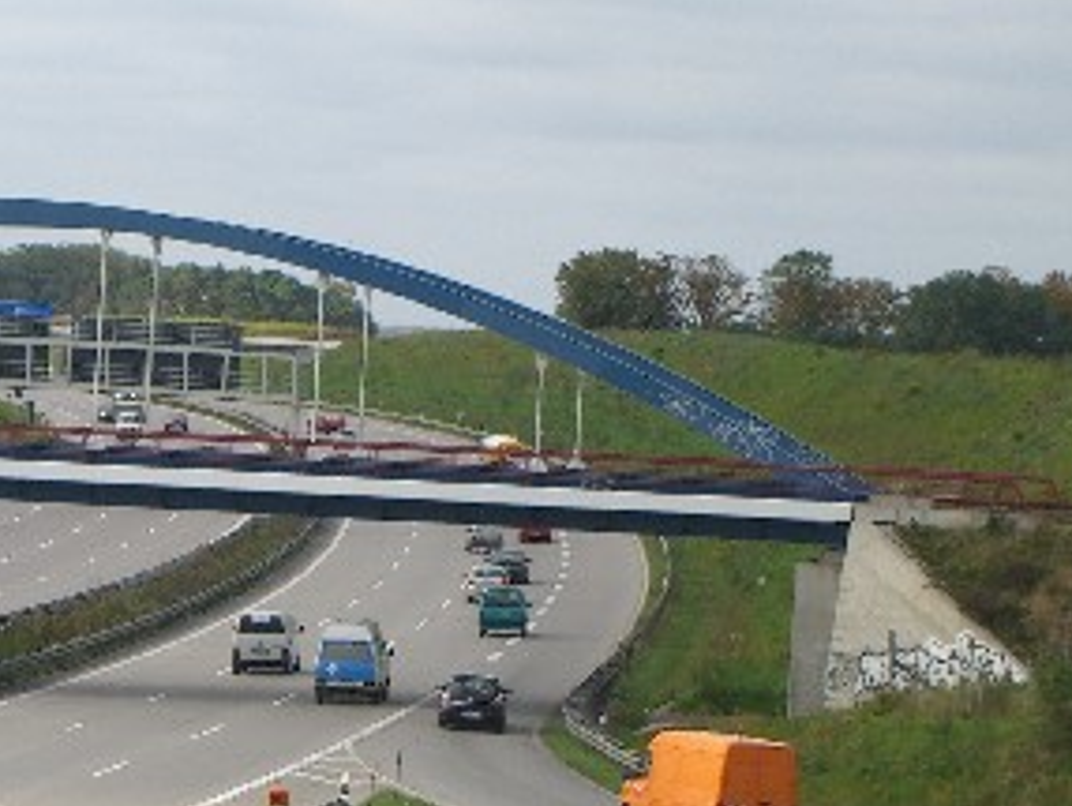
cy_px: 489
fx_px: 7191
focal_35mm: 232
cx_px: 6
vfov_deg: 6.4
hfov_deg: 8.5
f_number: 5.1
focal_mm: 23.7
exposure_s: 1/320
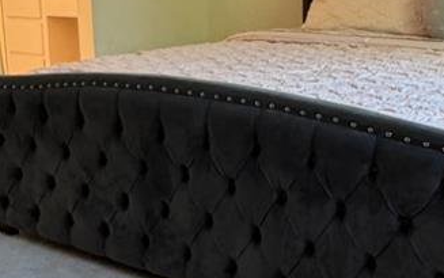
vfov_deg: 19.2
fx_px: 824
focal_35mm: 68
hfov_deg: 30.1
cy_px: 156
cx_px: 261
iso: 320
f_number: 2.2
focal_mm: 2.22
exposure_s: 1/60
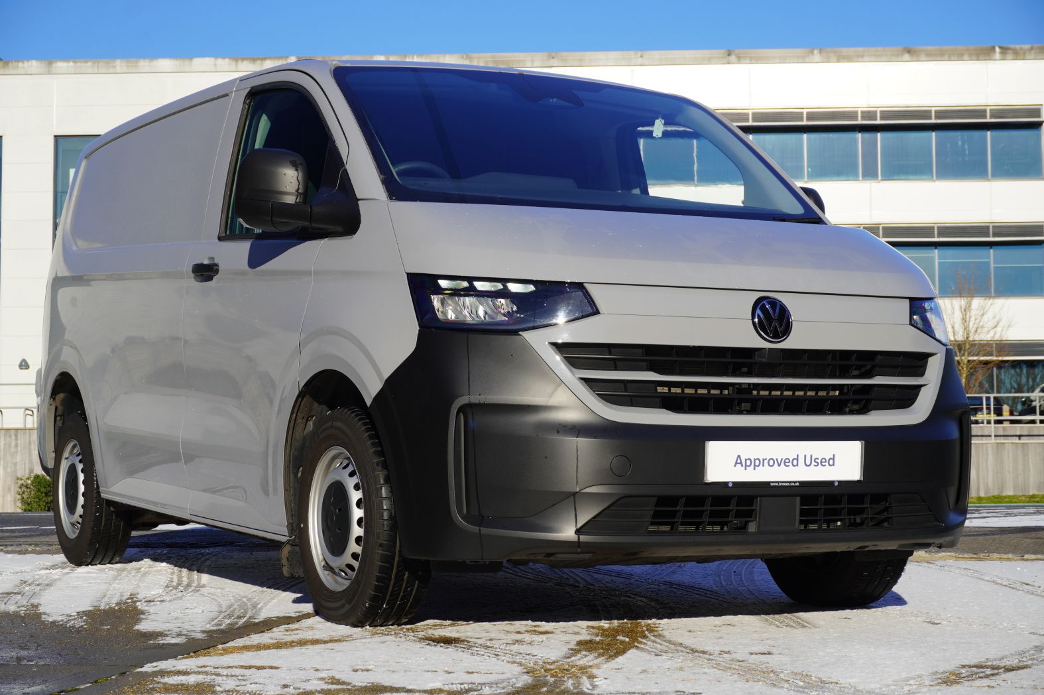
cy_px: 348
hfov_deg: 30.7
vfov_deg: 20.7
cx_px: 515
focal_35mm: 66
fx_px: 1898
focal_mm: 43
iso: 100
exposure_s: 1/125
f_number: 9.5
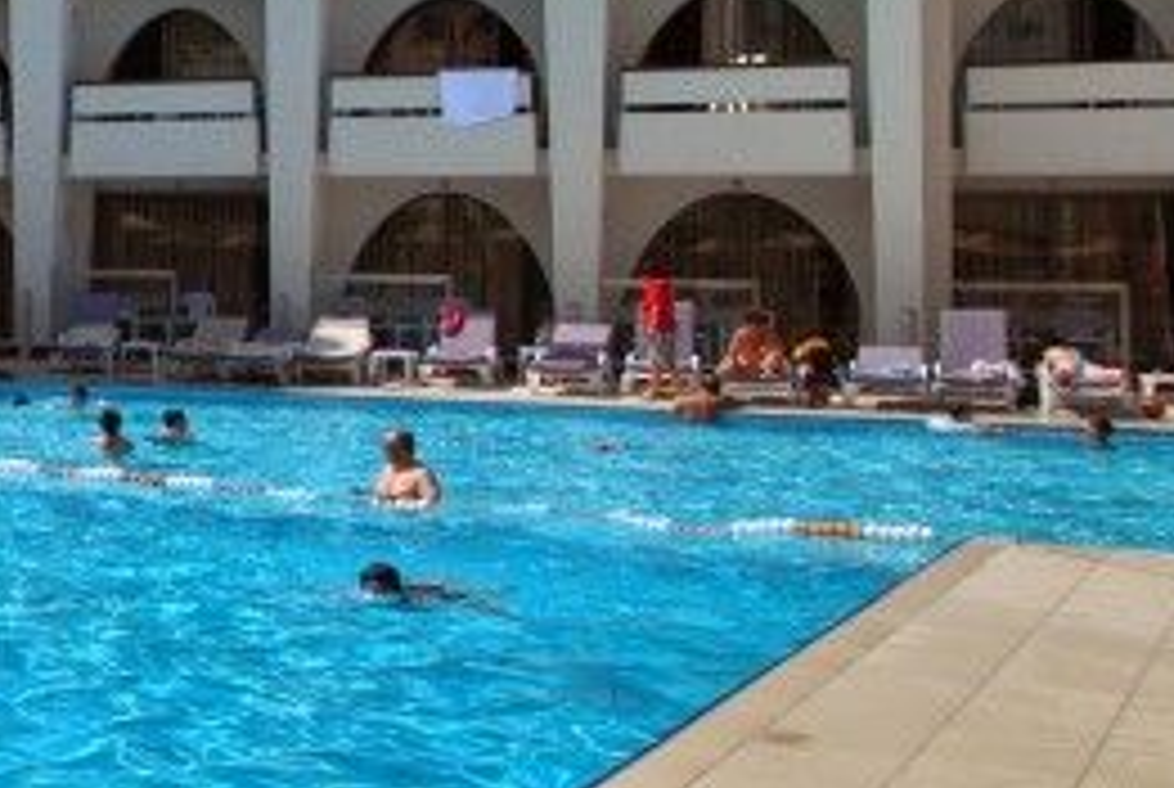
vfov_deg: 20.5
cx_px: -591
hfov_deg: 24.0
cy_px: 185
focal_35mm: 66
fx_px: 2156
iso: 100
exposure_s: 1/400
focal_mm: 10
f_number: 10
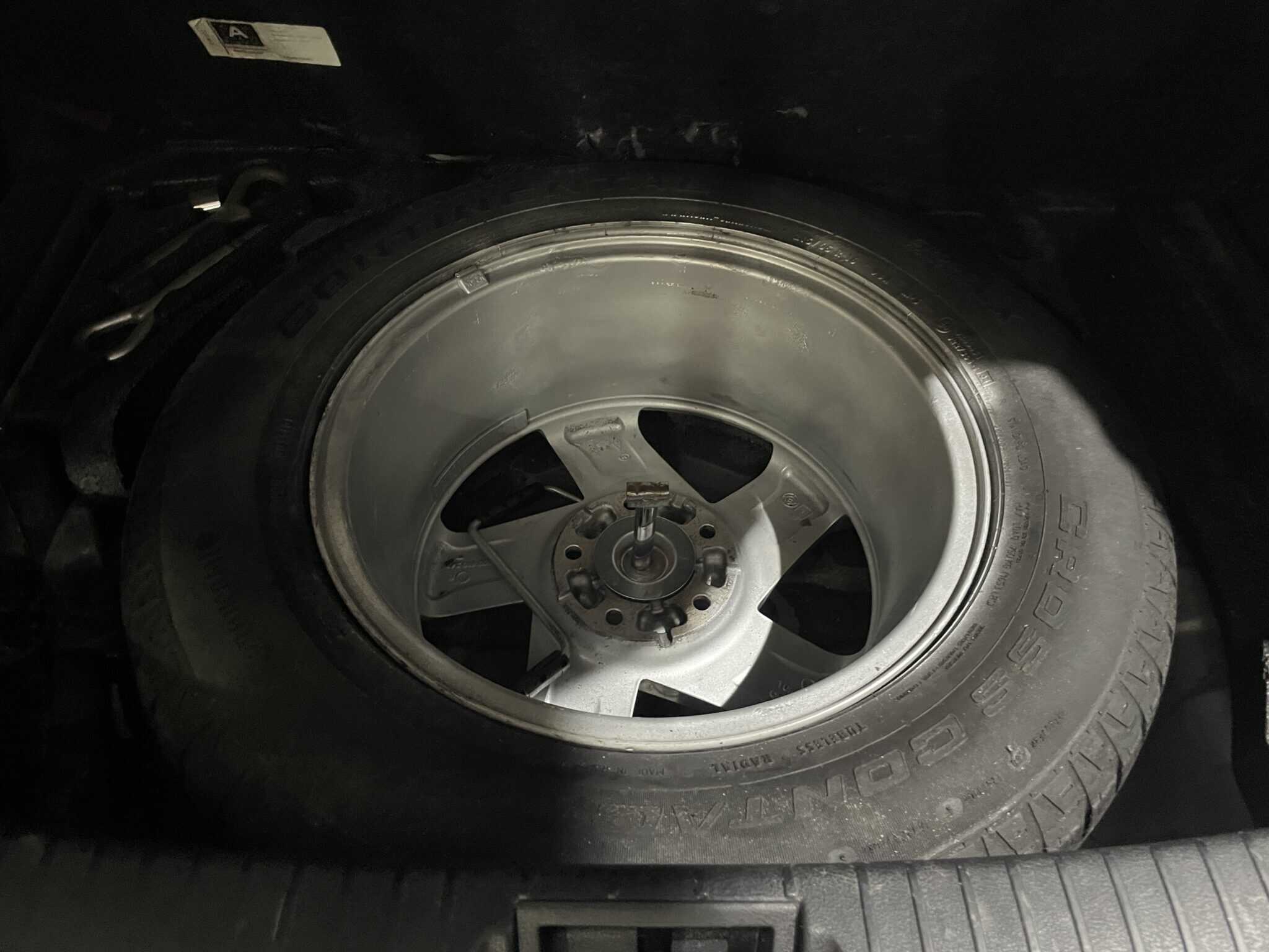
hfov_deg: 67.3
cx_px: 634
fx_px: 953
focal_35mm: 26
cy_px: 476
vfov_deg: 53.1
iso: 800
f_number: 1.6
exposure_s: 1/25
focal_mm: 4.2
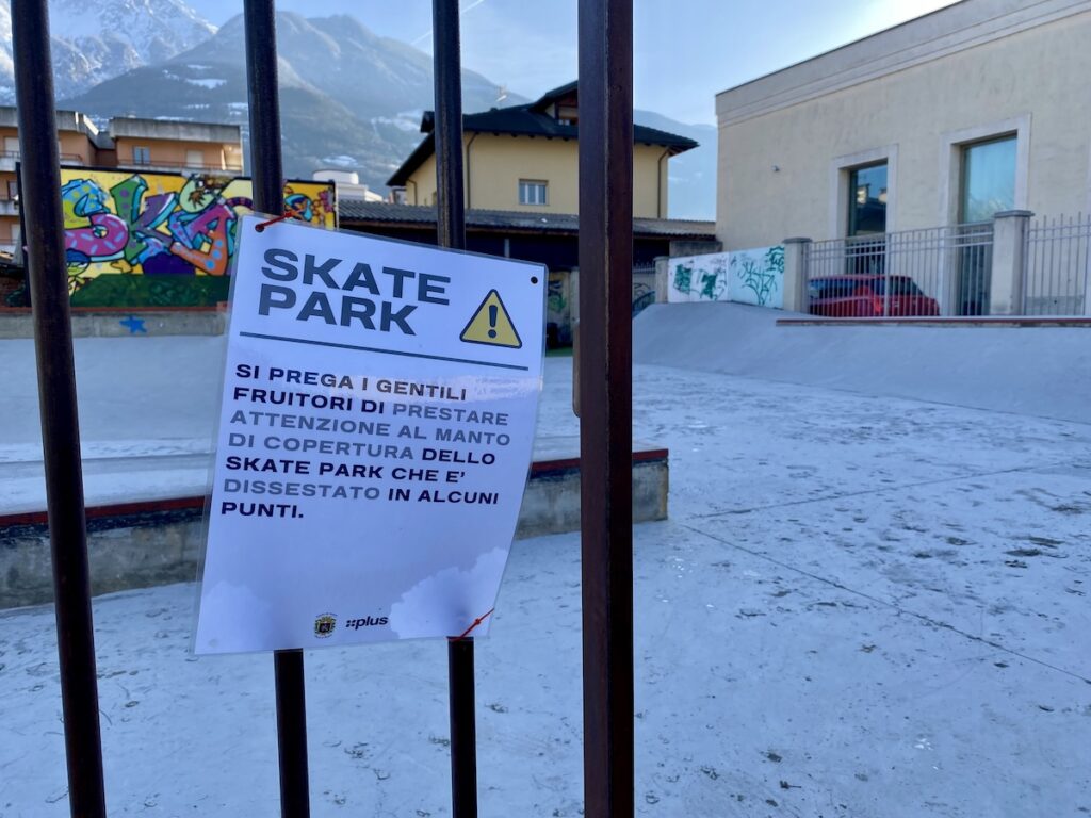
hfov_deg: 67.3
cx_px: 546
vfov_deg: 53.1
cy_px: 409
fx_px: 819
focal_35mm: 26
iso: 32
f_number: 1.8
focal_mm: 4.25
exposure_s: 1/957
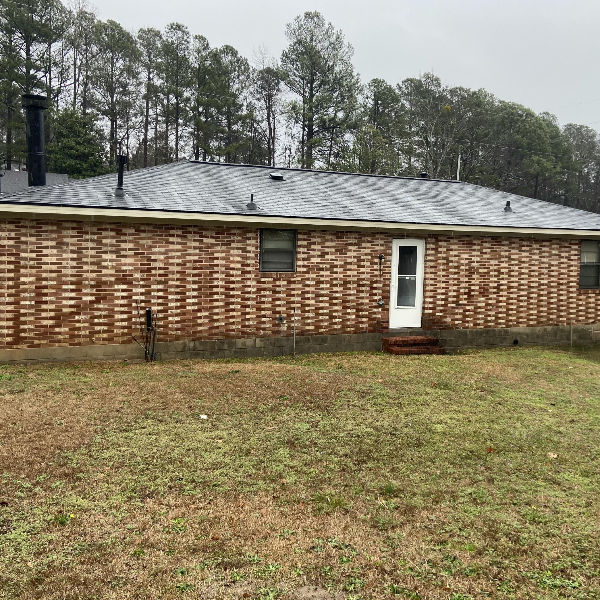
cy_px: 282
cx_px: 344
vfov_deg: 49.7
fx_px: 647
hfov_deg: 49.6
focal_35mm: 33
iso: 32
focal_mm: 4.25
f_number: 1.8
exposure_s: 1/497
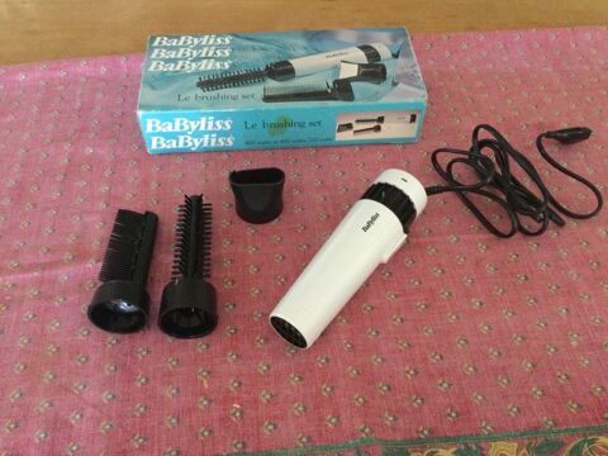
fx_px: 544
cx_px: 304
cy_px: 228
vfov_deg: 45.4
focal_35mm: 31
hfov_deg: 58.4
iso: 500
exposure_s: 1/17
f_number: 2.4
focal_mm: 3.3
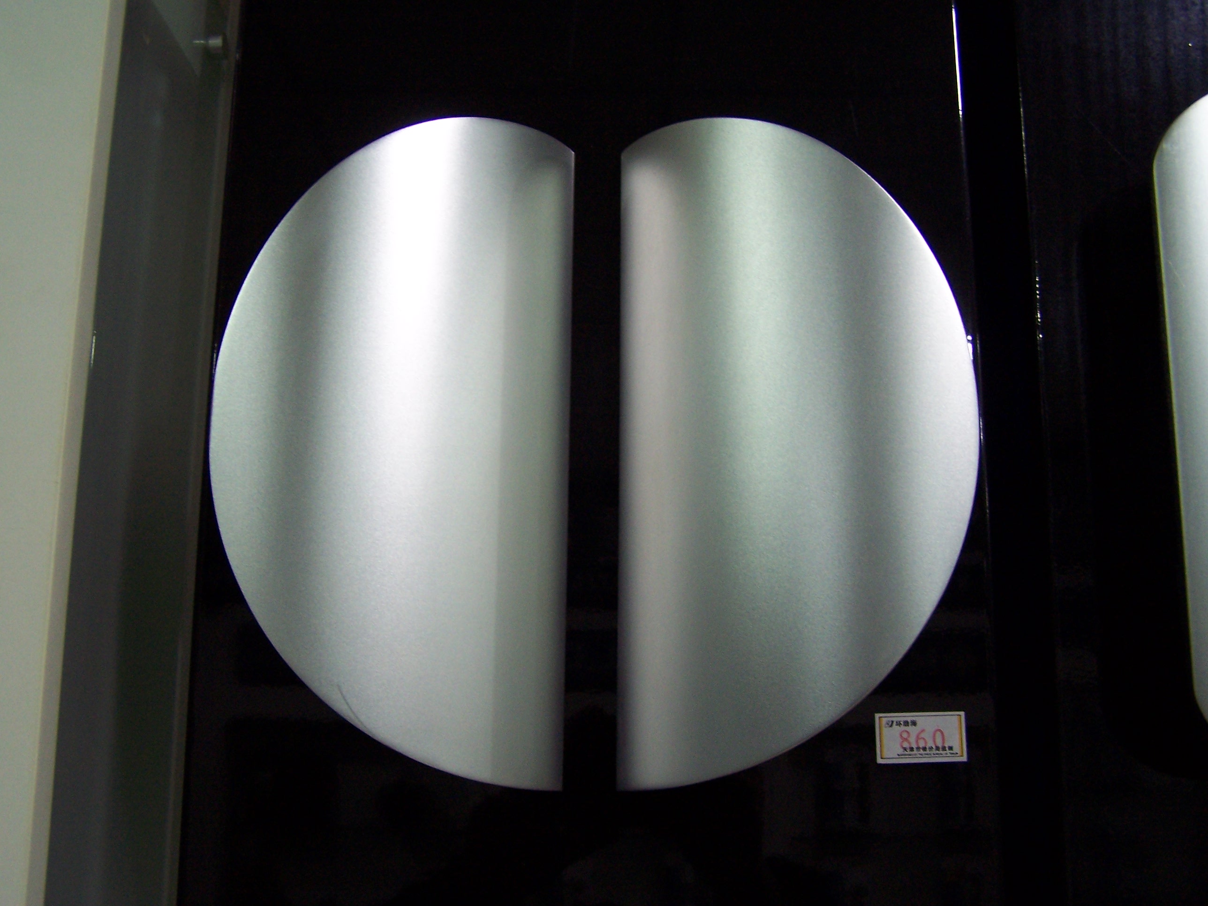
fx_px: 1326
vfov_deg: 37.7
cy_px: 453
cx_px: 604
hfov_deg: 49.0
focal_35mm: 38
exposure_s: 1/20
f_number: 2.8
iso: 140
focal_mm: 6.3
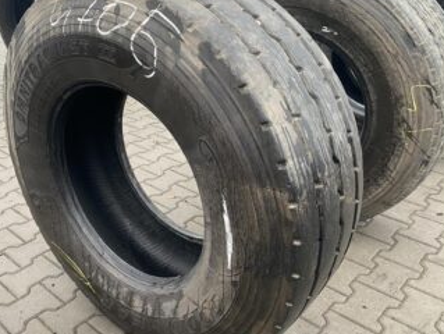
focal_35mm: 35
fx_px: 449
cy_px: 168
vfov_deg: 40.8
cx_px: 161
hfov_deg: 51.9
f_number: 1.8
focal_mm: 4.25
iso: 125
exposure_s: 1/69
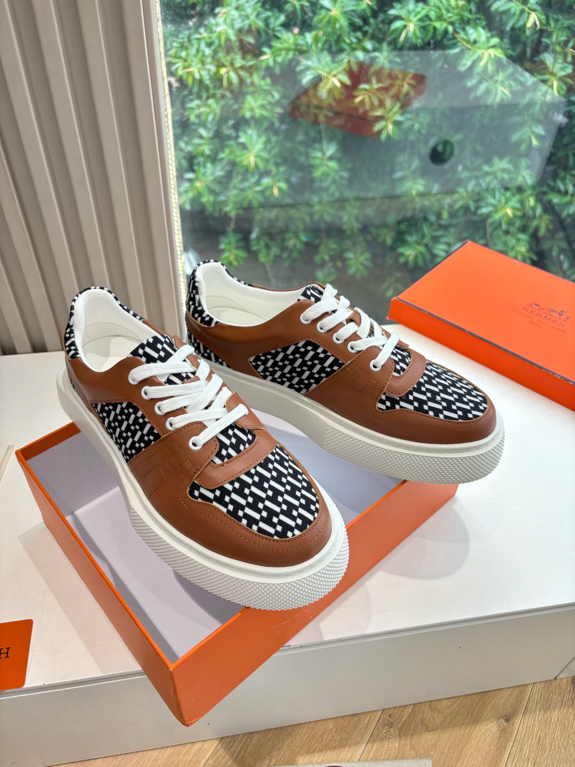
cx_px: 288
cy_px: 384
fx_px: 576
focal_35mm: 26
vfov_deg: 67.3
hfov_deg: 53.1
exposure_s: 1/176
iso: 50
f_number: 1.6
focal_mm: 5.96
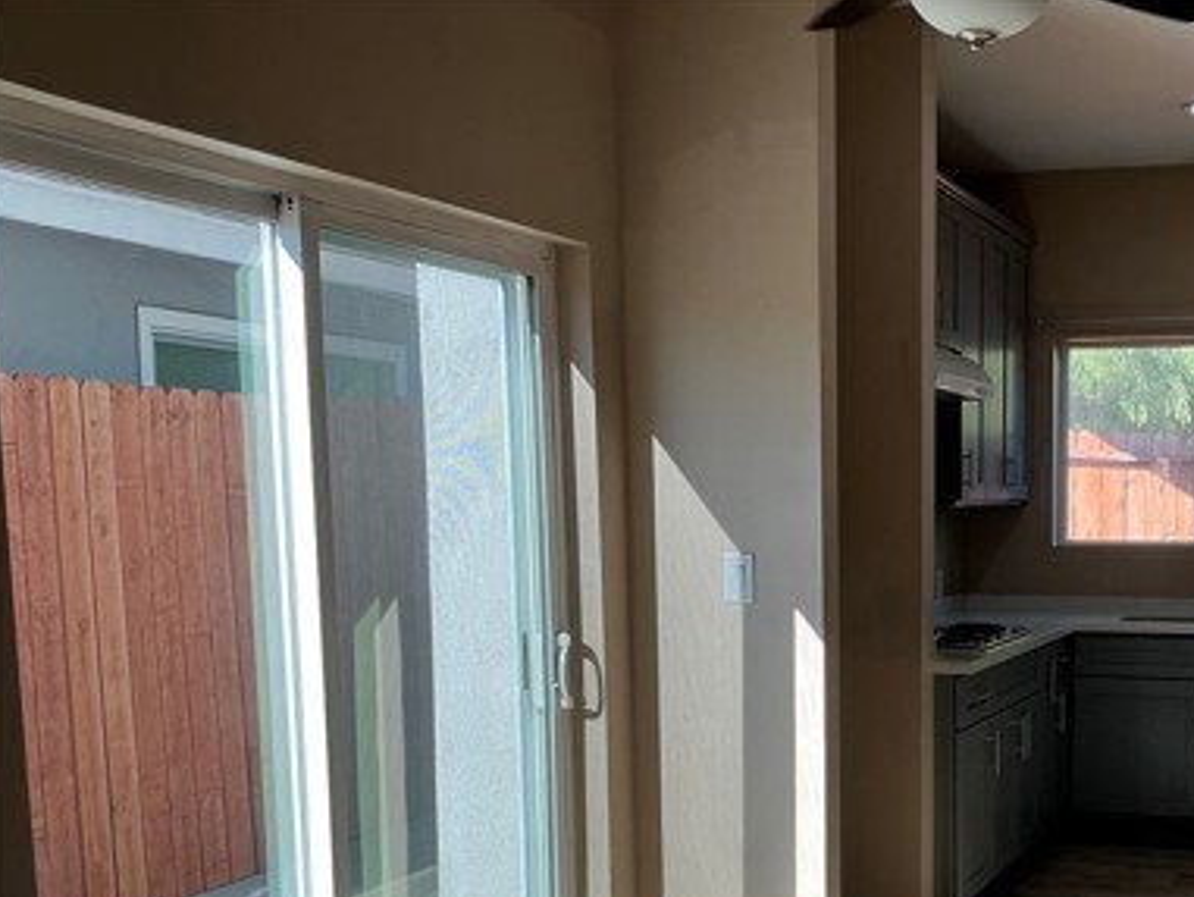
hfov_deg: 38.6
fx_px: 1622
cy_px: 743
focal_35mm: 47
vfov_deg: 30.0
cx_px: 984
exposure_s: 1/153
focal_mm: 3
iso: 25
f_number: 1.8
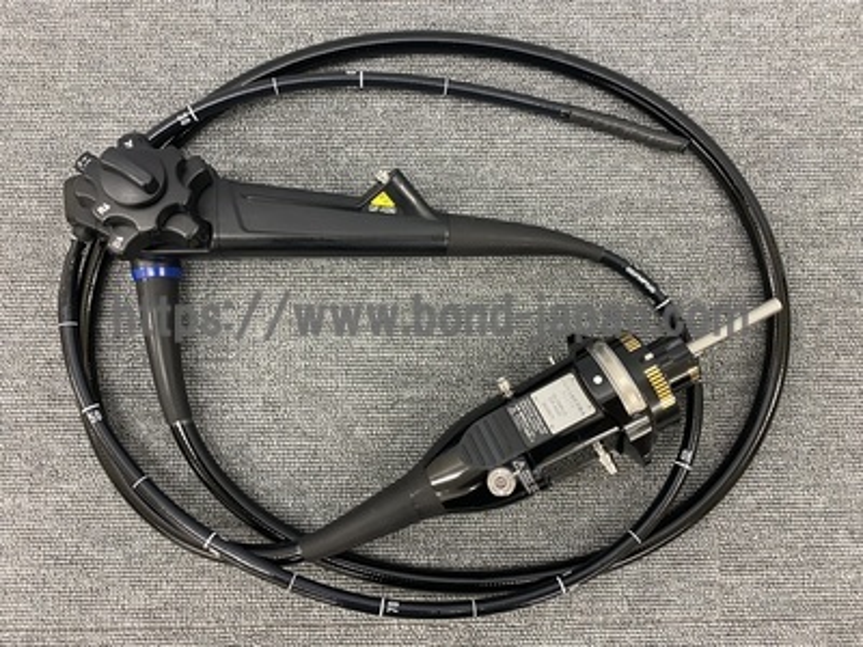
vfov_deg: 53.1
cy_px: 324
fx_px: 648
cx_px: 432
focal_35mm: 26
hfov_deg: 67.3
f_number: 1.8
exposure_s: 1/60
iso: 100
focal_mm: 4.25
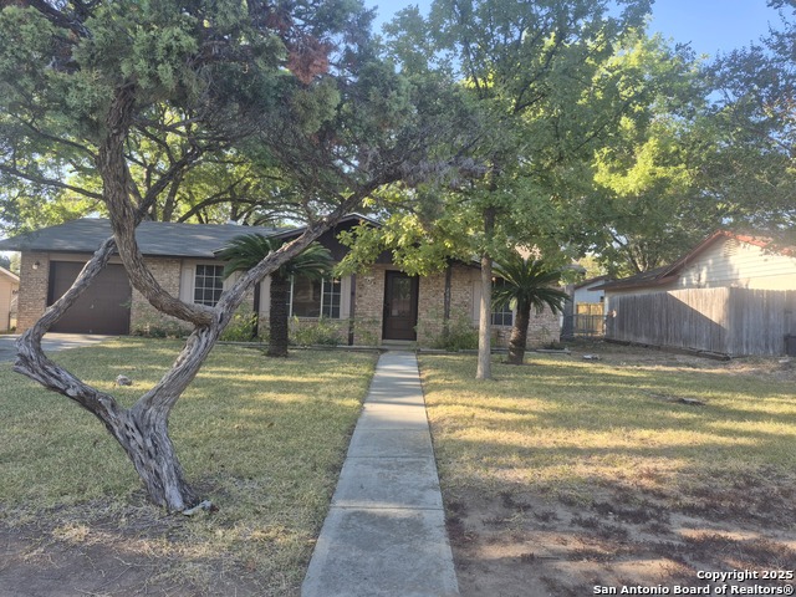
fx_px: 529
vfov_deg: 58.9
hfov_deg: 73.9
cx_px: 398
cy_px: 298
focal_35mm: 23
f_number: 1.8
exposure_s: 1/297
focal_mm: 5.4
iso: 25
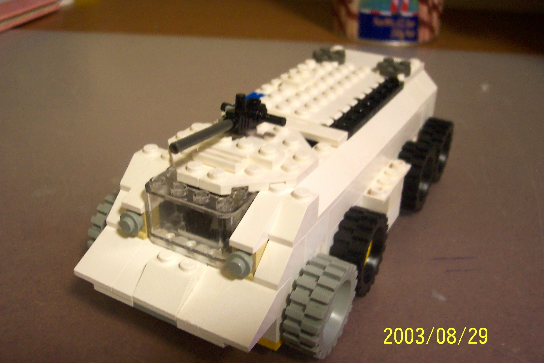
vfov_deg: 35.1
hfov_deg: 50.7
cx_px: 272
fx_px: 574
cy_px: 182
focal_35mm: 38
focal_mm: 8
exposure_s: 1/8
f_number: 2.8
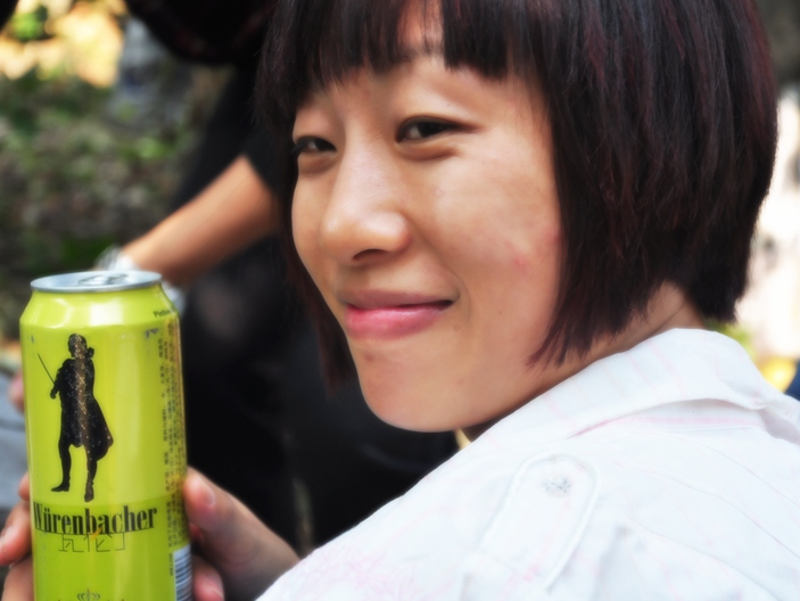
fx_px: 2197
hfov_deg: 20.6
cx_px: 410
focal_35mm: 95
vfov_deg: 15.6
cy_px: 300
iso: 320
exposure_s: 1/250
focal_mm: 58
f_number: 5.6
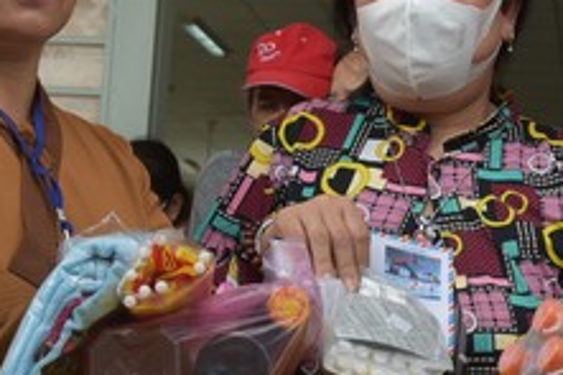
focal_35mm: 112
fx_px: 1750
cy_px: 107
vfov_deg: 12.2
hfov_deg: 18.1
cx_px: 479
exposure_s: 1/250
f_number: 8
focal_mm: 38
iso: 400
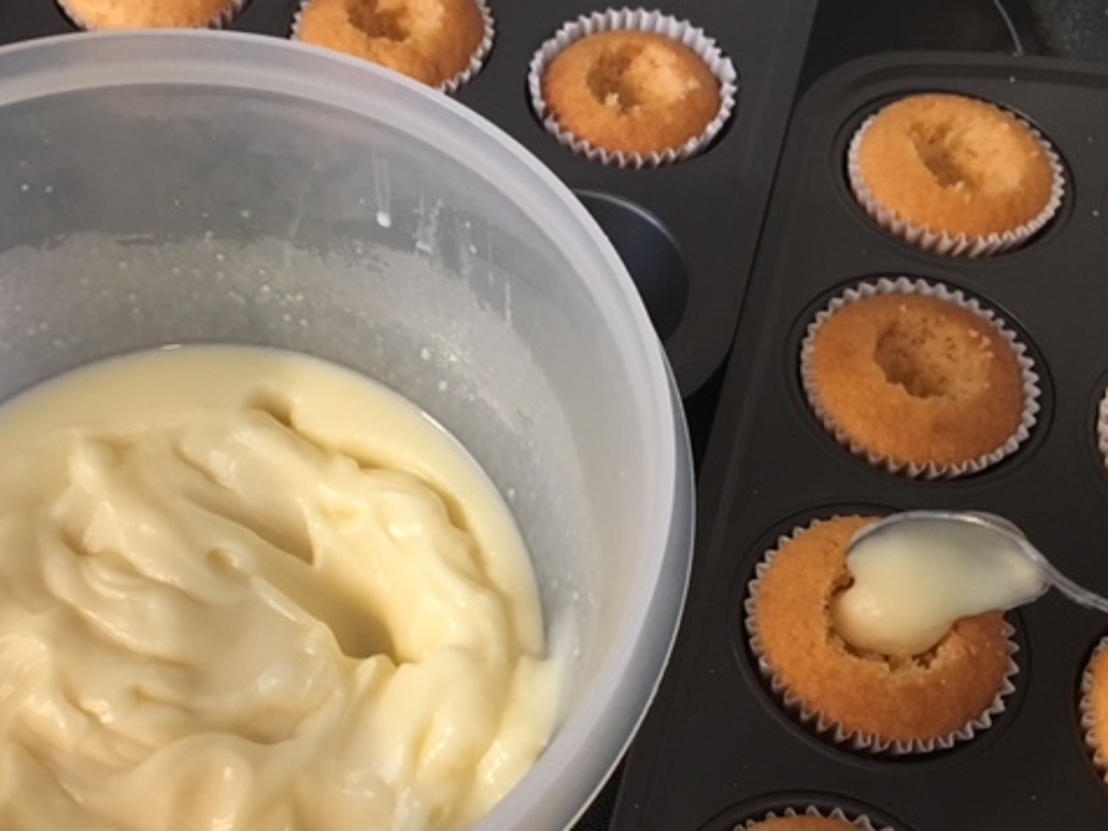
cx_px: 449
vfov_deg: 36.6
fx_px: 1248
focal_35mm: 39
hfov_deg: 47.6
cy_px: 512
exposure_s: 1/15
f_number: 2.2
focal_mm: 4.15
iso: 200
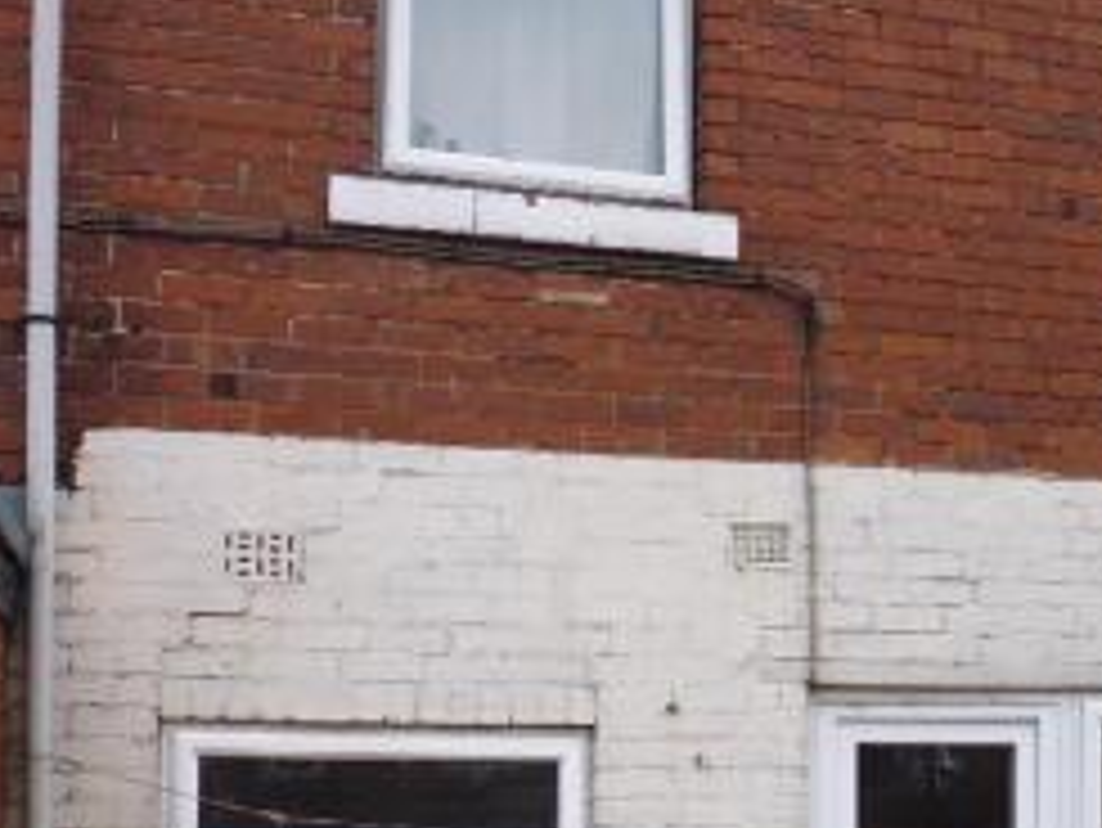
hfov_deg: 32.7
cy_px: 655
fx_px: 1815
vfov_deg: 25.3
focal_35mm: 57
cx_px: 897
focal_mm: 4.3
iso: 100
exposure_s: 1/640
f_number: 2.8
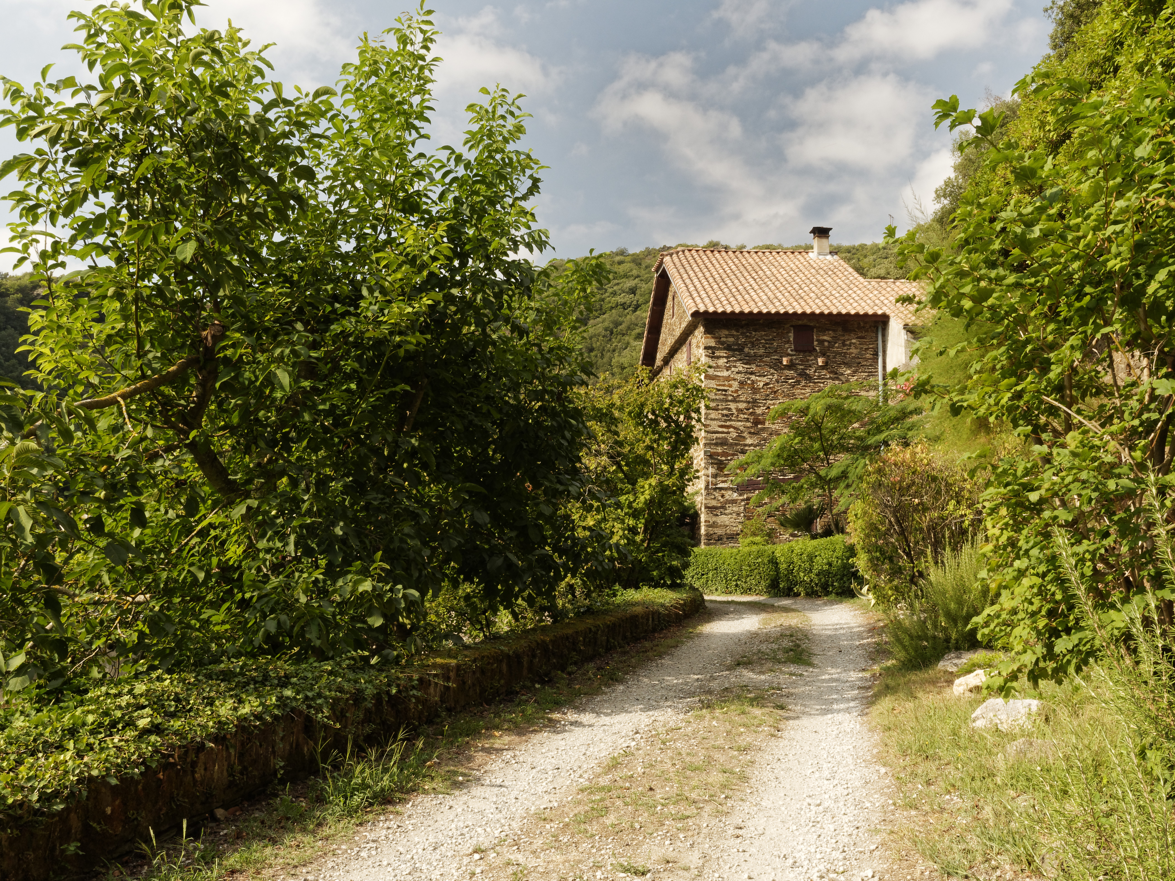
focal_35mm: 39
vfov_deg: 36.8
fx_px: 1324
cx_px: 588
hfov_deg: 47.9
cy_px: 440
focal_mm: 18
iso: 400
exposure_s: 1/30
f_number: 16
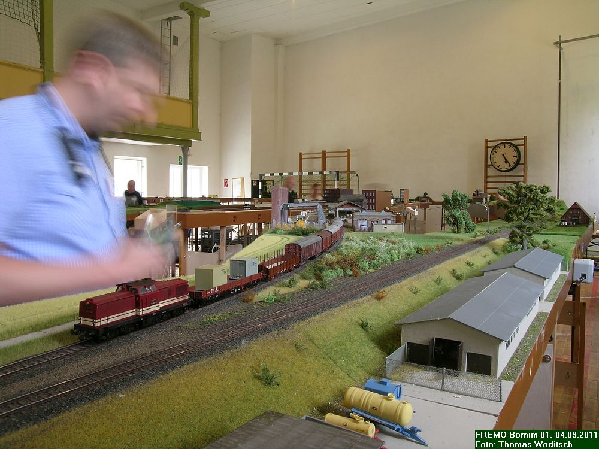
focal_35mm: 58
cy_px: 224
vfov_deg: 25.2
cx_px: 300
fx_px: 1004
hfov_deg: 33.2
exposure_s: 1/1.4
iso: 50
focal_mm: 5.8
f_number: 7.9
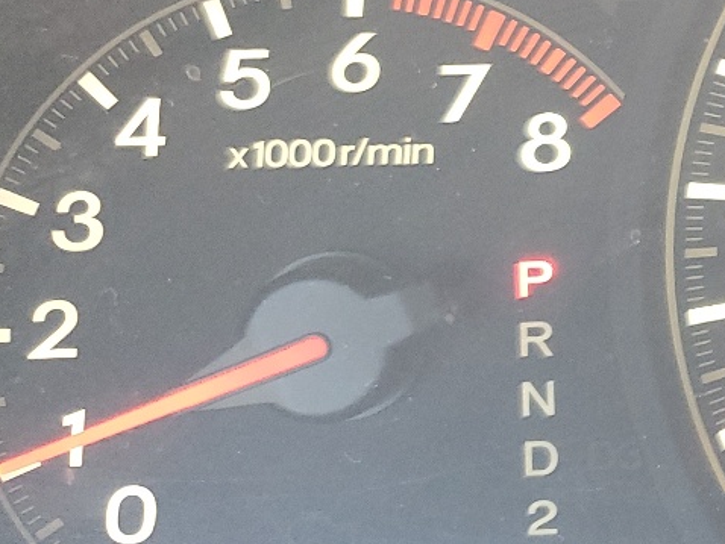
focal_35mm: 87
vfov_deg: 16.8
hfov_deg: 19.1
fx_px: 1823
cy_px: 97
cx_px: 1159
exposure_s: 1/60.2
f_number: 1.5
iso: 144
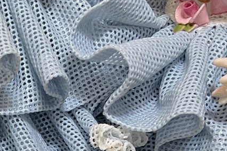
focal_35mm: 108
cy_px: 279
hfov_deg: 18.3
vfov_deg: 11.7
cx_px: -16
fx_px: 681
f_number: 1.8
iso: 64
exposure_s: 1/60
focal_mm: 3
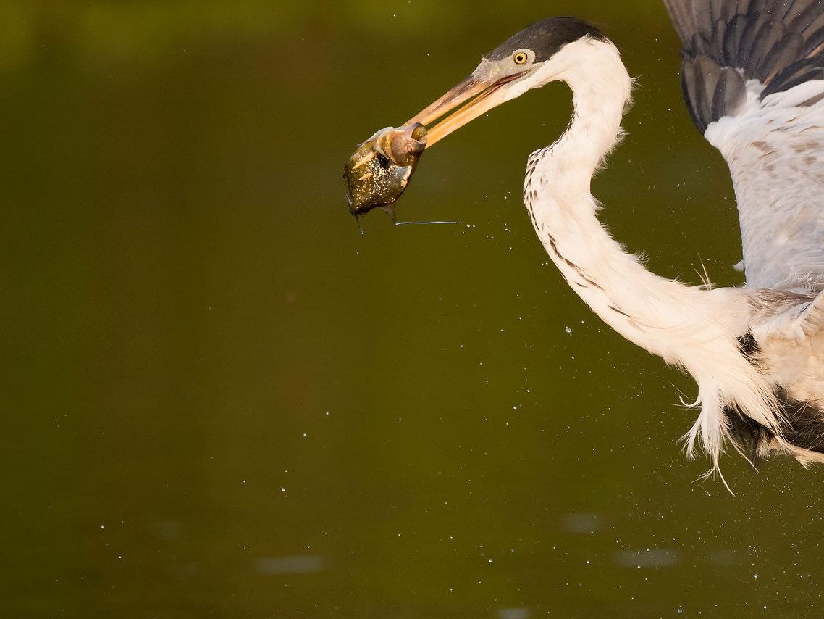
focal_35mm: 811
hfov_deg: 2.4
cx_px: 847
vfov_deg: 1.8
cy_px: 271
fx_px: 19309
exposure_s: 1/3200
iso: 1600
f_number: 5
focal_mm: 400
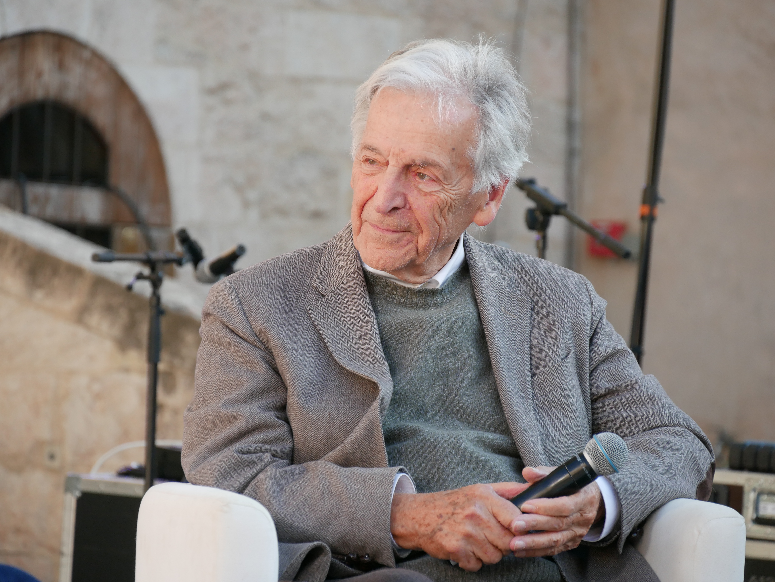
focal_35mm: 250
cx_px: 388
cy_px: 291
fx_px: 5599
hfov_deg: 7.9
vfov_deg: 5.9
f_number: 5.5
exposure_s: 1/320
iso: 400
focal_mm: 125
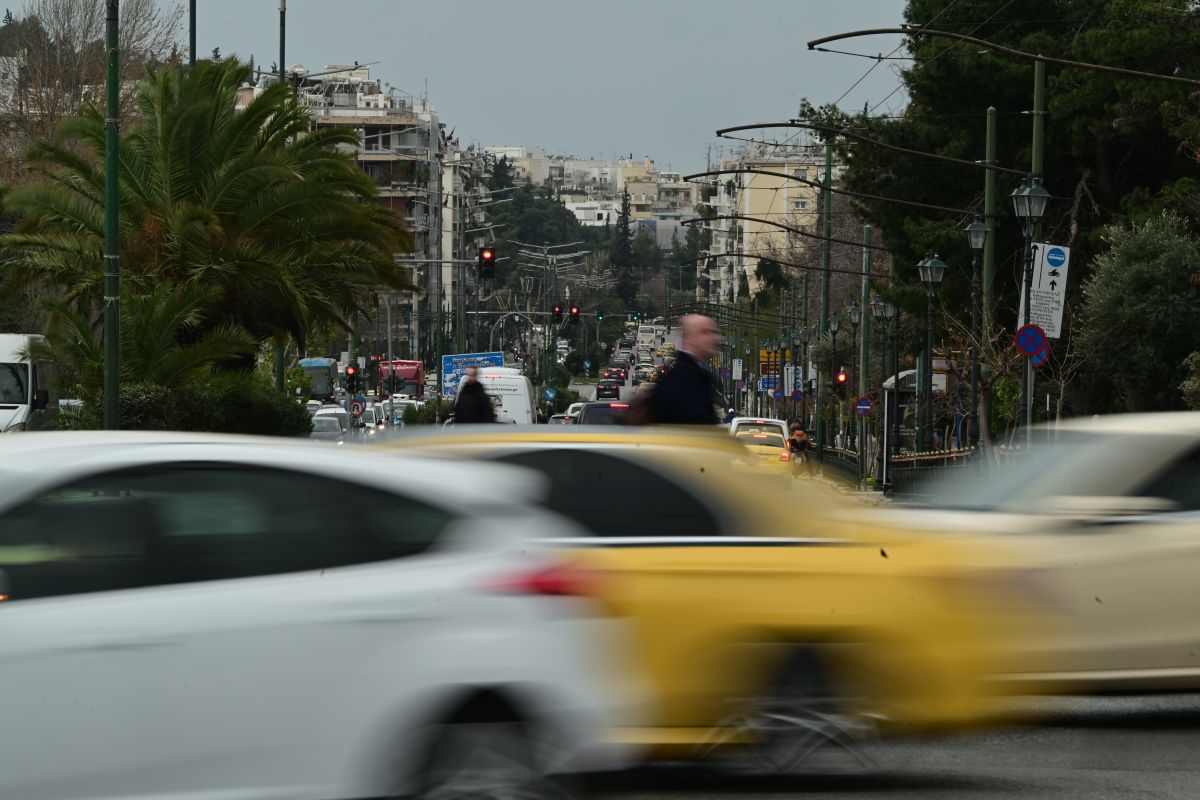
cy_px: 400
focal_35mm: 200
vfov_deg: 6.9
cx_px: 600
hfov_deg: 10.3
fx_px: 6666
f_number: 22
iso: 250
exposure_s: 1/15
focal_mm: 200
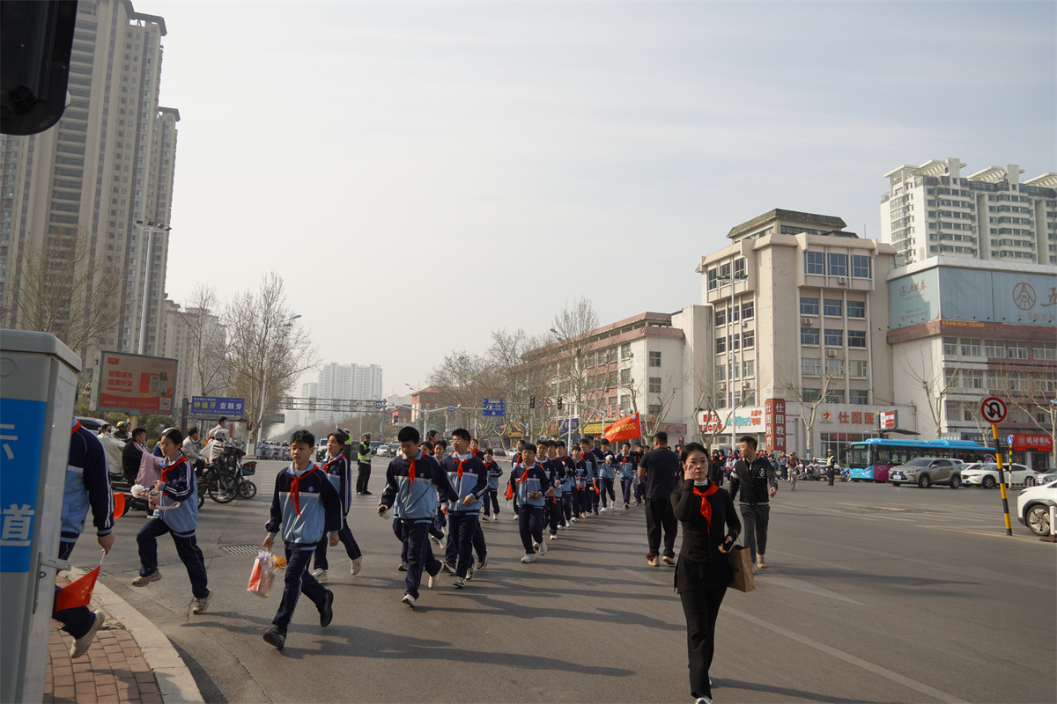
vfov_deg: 47.9
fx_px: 793
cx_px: 528
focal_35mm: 27
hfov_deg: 67.4
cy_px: 352
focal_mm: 18
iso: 100
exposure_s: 1/640
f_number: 4.5
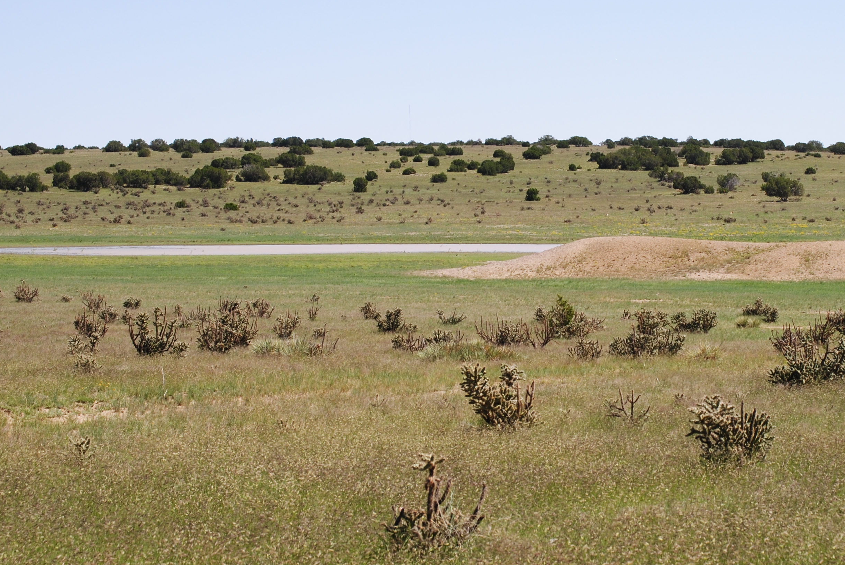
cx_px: 579
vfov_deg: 10.5
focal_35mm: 131
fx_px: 3074
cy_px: 265
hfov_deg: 15.6
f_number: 10
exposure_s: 1/250
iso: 160
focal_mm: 55
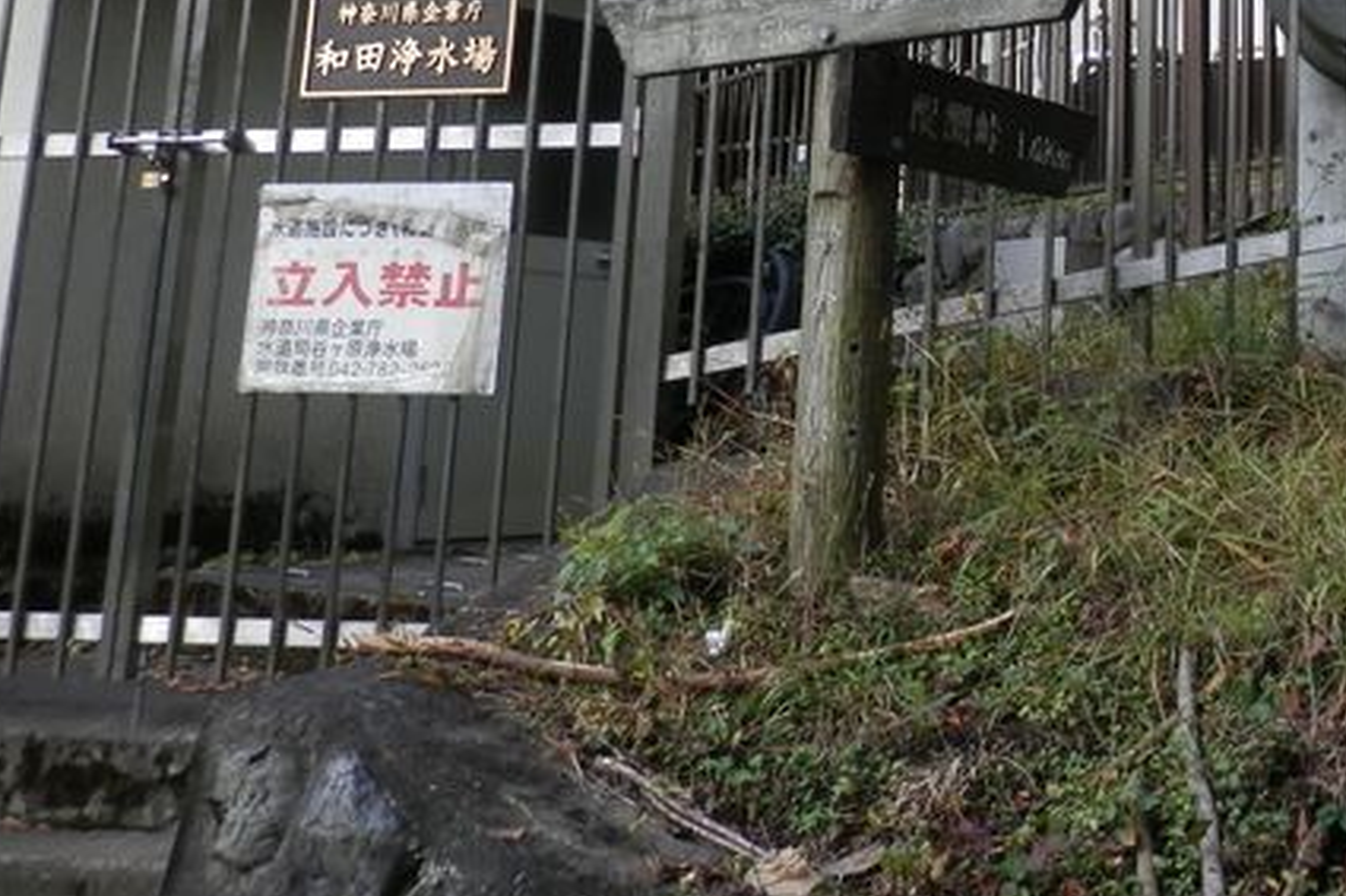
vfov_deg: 26.2
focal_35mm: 49
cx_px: 1216
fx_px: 1831
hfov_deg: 37.6
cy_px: 22
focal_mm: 4.5
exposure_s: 1/80
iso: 80
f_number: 3
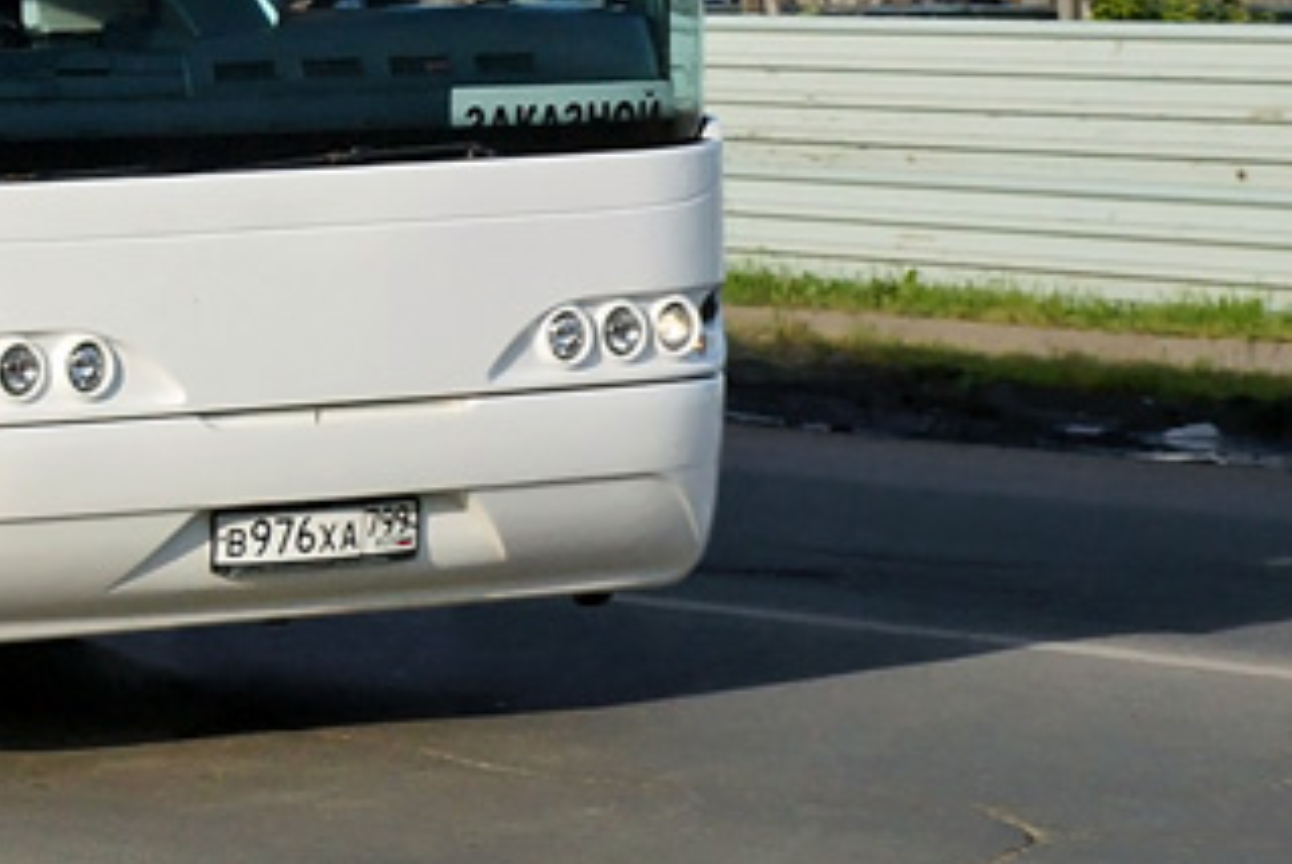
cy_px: -521
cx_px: -363
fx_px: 6358
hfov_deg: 11.3
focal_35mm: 177
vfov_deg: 7.6
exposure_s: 1/800
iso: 200
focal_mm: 30
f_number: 7.1
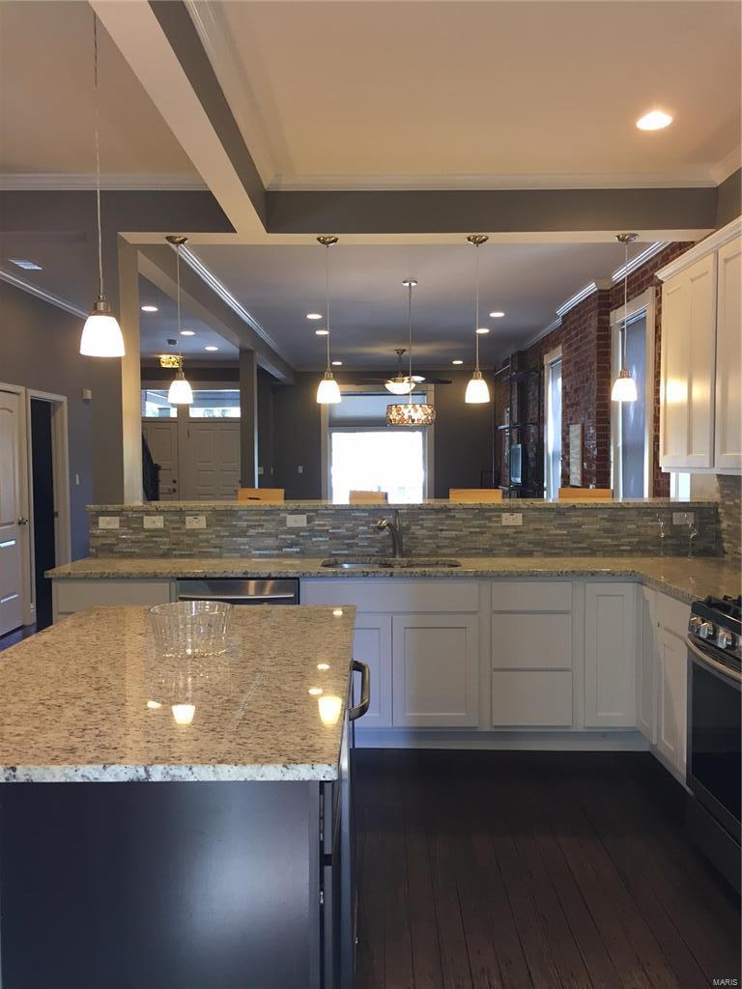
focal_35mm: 29
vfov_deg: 61.7
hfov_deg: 48.2
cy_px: 494
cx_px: 371
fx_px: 829
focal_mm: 4.15
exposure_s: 1/30
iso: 64
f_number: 2.2
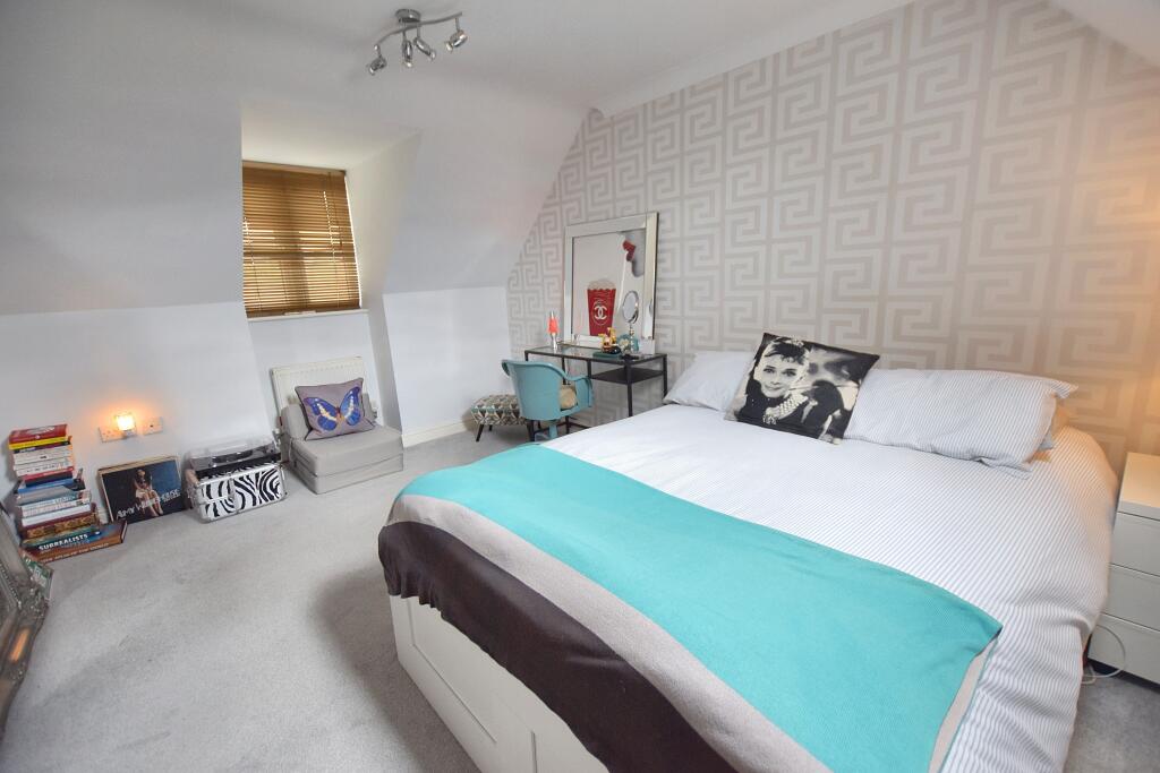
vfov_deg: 77.3
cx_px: 580
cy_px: 386
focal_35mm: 15
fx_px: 483
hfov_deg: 100.4
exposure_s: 1/250
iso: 560
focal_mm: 10
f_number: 3.5
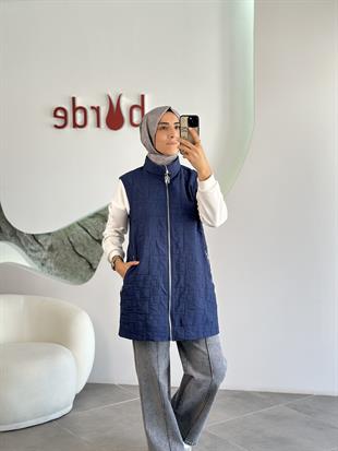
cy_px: 226
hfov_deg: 30.3
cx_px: 169
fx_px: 625
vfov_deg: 39.6
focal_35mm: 48
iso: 80
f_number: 1.78
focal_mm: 6.86
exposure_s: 1/242
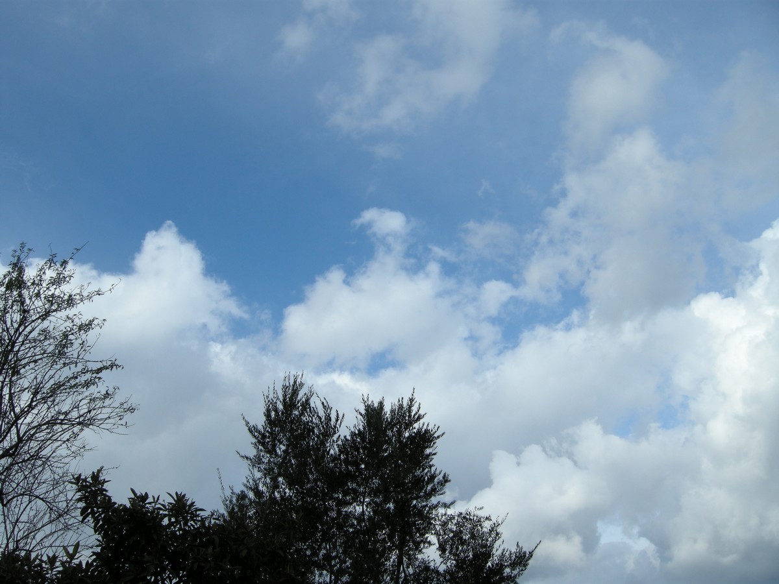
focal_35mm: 35
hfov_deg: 52.6
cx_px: 390
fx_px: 788
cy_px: 292
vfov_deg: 40.7
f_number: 6.1
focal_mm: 7.5
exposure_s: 1/260
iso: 64
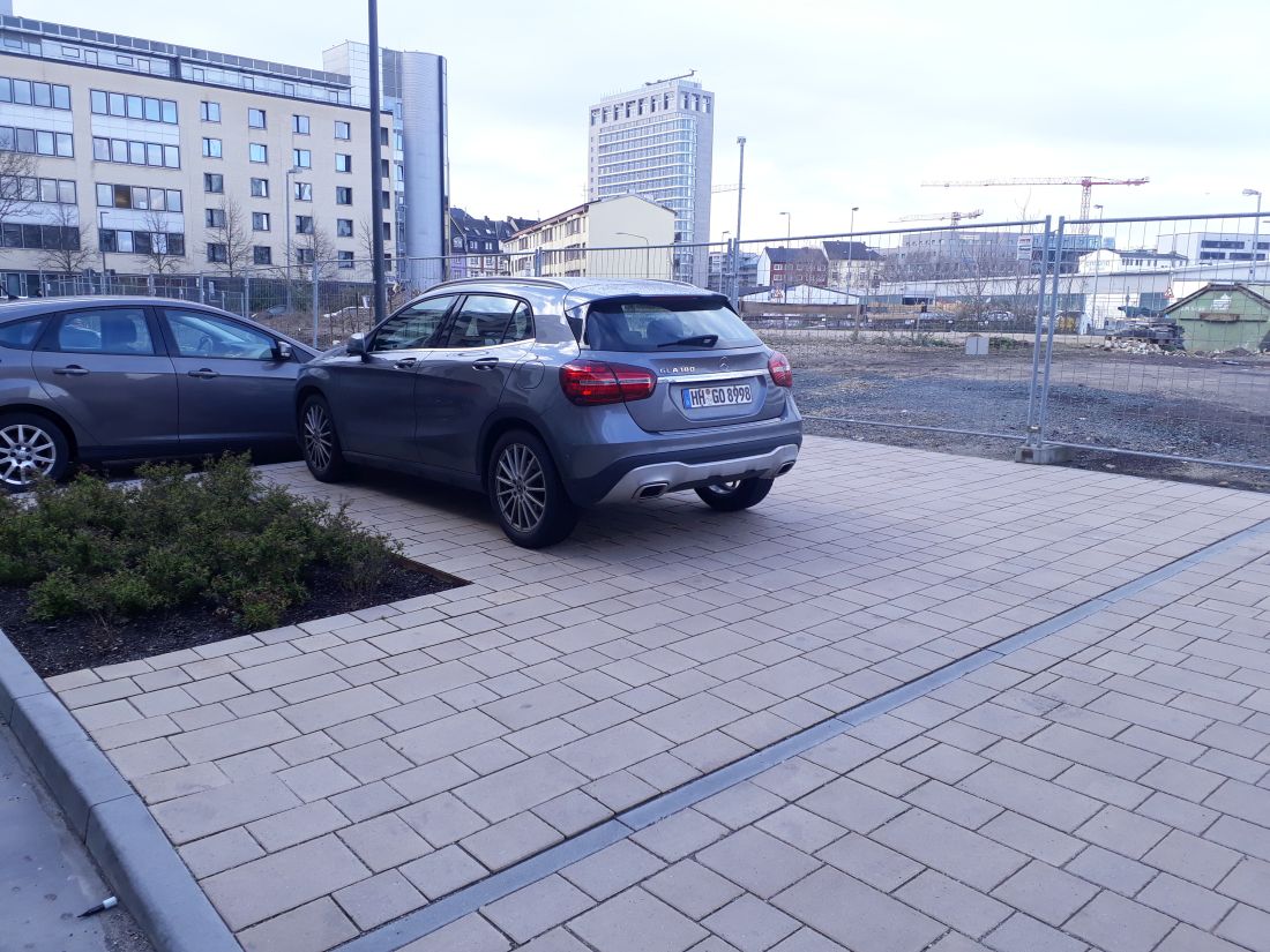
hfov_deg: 65.3
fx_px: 991
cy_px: 476
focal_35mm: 27
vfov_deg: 51.4
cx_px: 635
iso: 40
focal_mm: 3.6
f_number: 1.9
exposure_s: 1/163
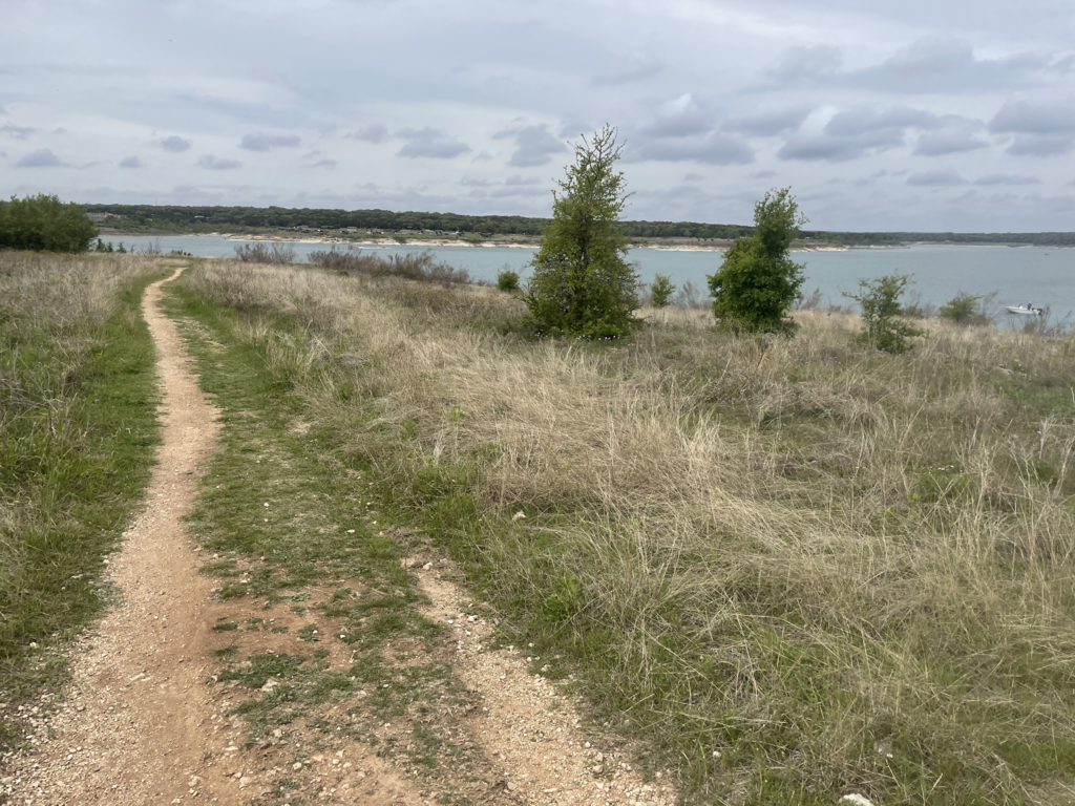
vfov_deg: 53.1
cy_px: 403
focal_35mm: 26
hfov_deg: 67.3
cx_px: 538
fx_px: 807
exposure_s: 1/4464
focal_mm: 4.2
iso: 32
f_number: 1.6
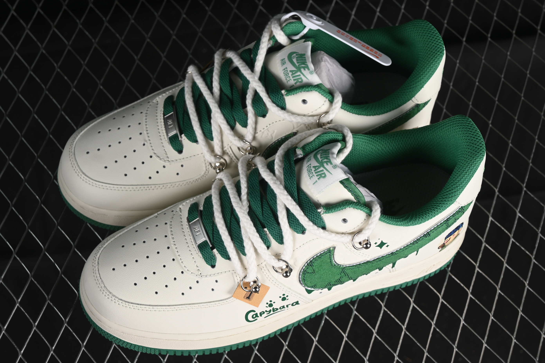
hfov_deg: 27.0
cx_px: 272
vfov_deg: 18.2
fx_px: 1135
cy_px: 182
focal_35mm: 75
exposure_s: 1/80
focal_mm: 50
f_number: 7.1
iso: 160
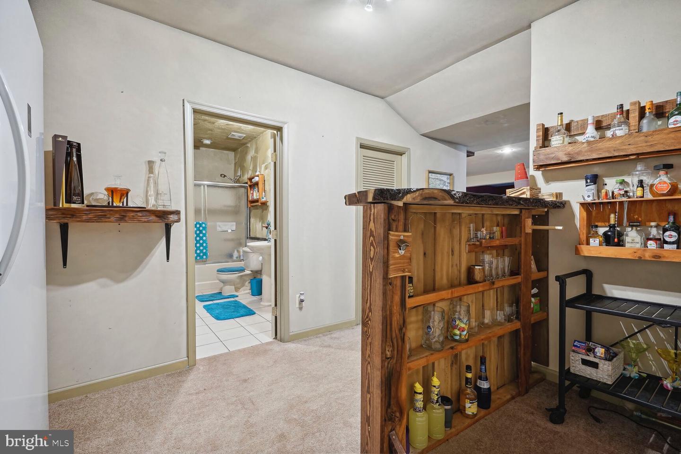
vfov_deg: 73.7
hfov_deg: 96.7
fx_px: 303
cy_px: 227
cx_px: 340
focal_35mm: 16
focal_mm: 16
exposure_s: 1/6
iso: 800
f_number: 9
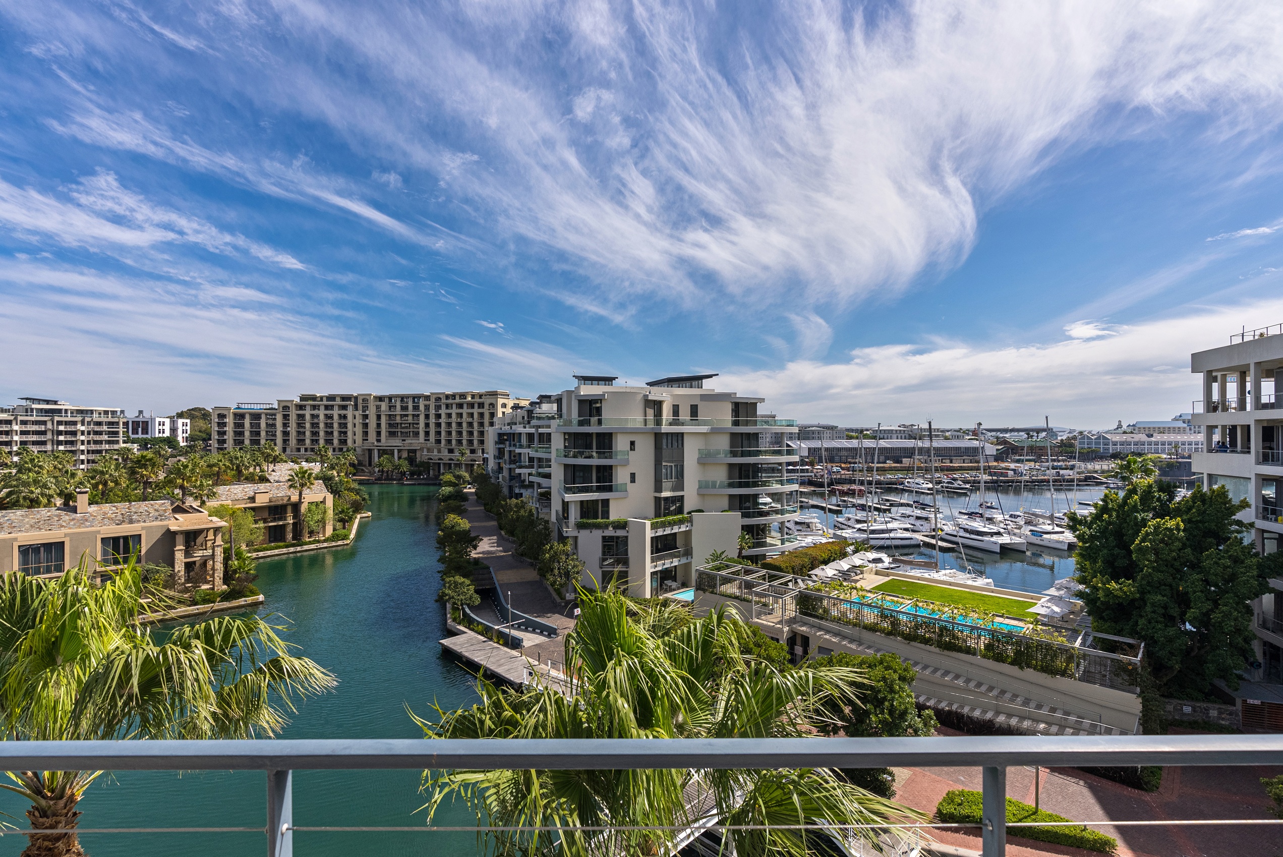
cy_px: 428
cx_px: 642
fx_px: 570
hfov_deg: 96.7
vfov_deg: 73.8
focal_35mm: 16
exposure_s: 1/2000
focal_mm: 16
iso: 320
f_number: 6.3
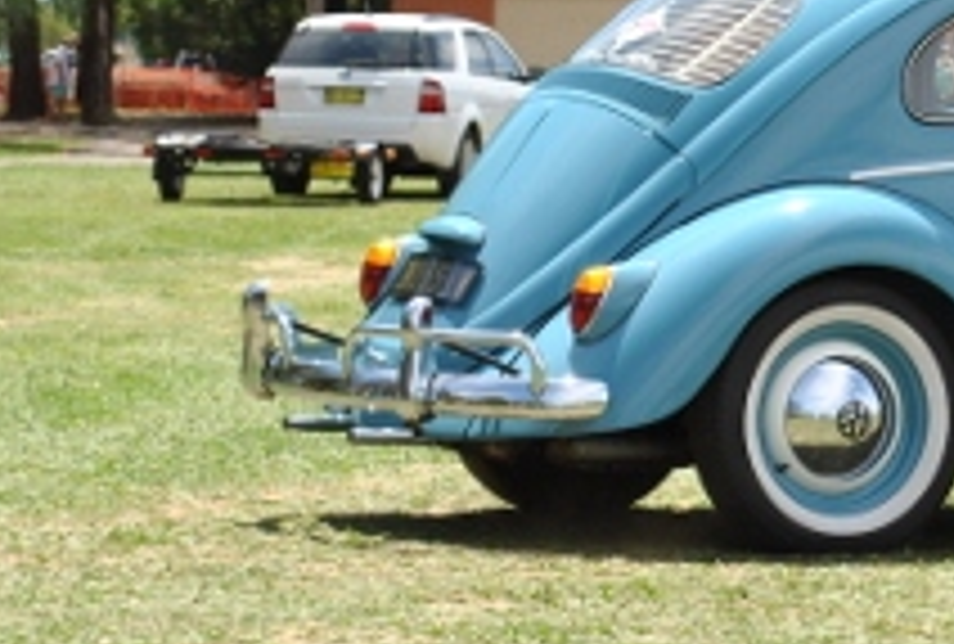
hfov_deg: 8.2
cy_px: 117
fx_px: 6609
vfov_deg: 5.6
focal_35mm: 249
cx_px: 954
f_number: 7.1
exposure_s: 1/200
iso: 100
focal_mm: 55
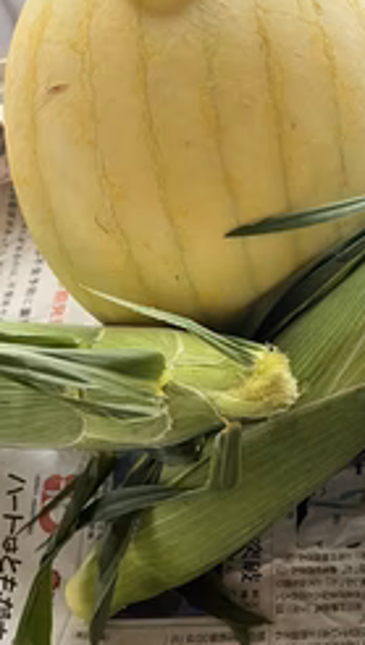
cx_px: 278
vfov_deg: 44.4
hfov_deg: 25.7
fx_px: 789
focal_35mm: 46
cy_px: 270
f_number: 1.6
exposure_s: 1/67
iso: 125
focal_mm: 5.1
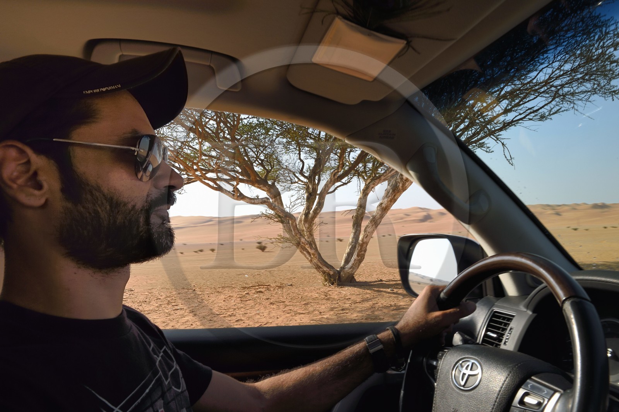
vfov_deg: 53.1
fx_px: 412
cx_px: 310
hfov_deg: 73.8
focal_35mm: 24
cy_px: 206
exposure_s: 1/60
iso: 200
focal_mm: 24
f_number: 22
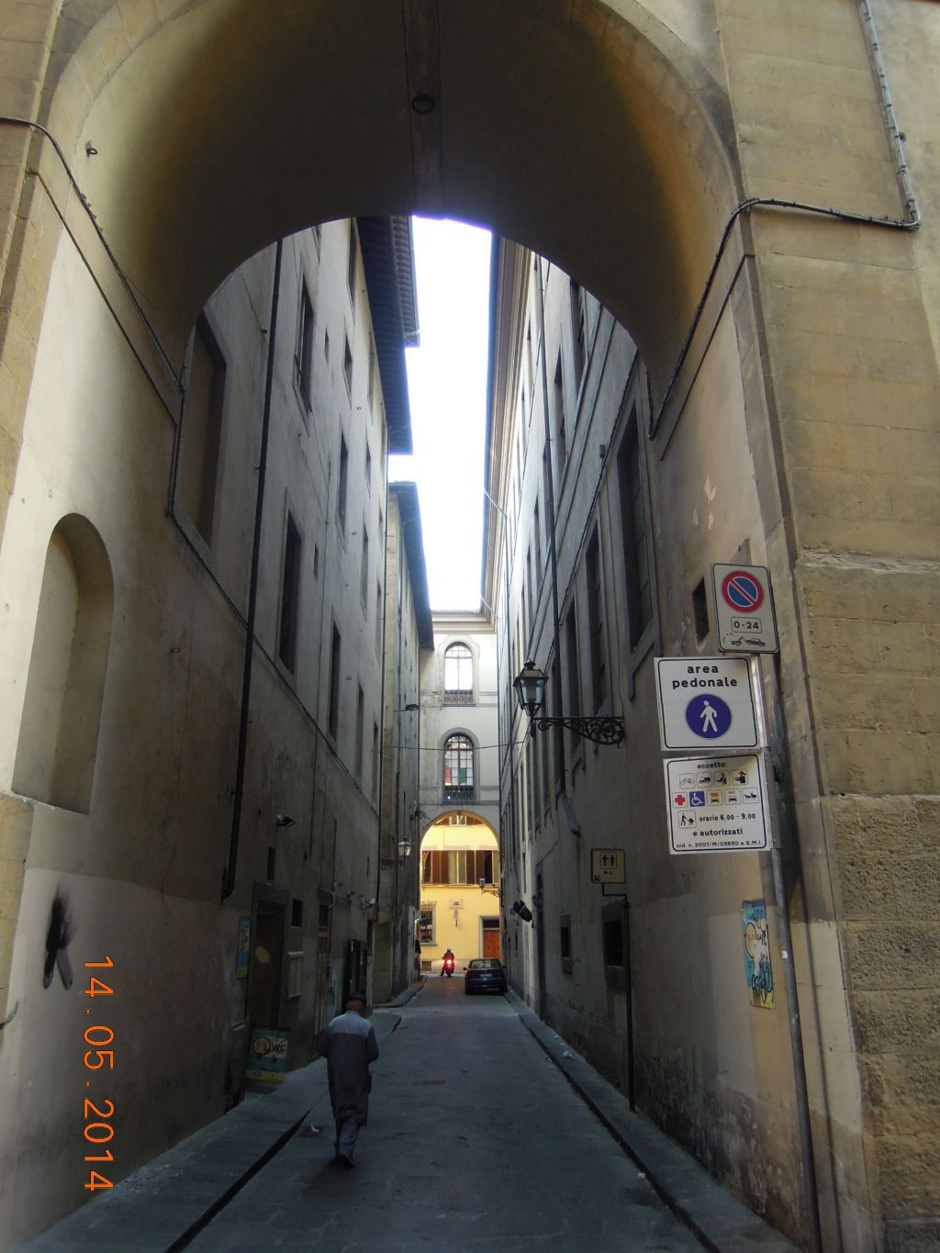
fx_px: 869
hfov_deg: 56.8
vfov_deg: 71.6
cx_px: 470
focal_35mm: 24
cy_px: 626
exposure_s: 1/60
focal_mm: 4.3
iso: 180
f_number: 2.2
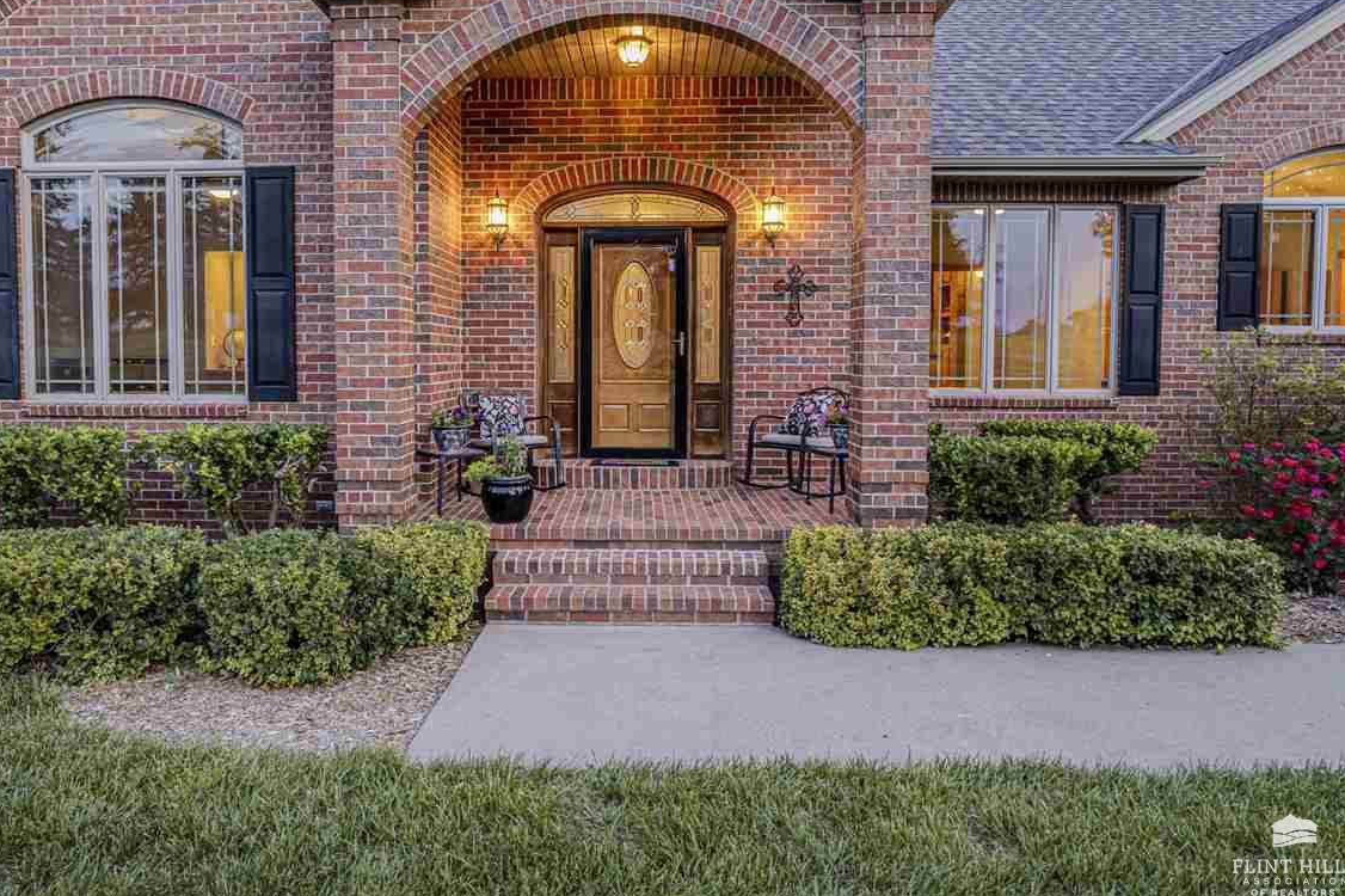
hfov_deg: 71.3
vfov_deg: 51.2
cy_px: 398
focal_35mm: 25
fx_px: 934
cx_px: 604
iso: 250
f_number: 2.8
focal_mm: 8.38
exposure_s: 1/15
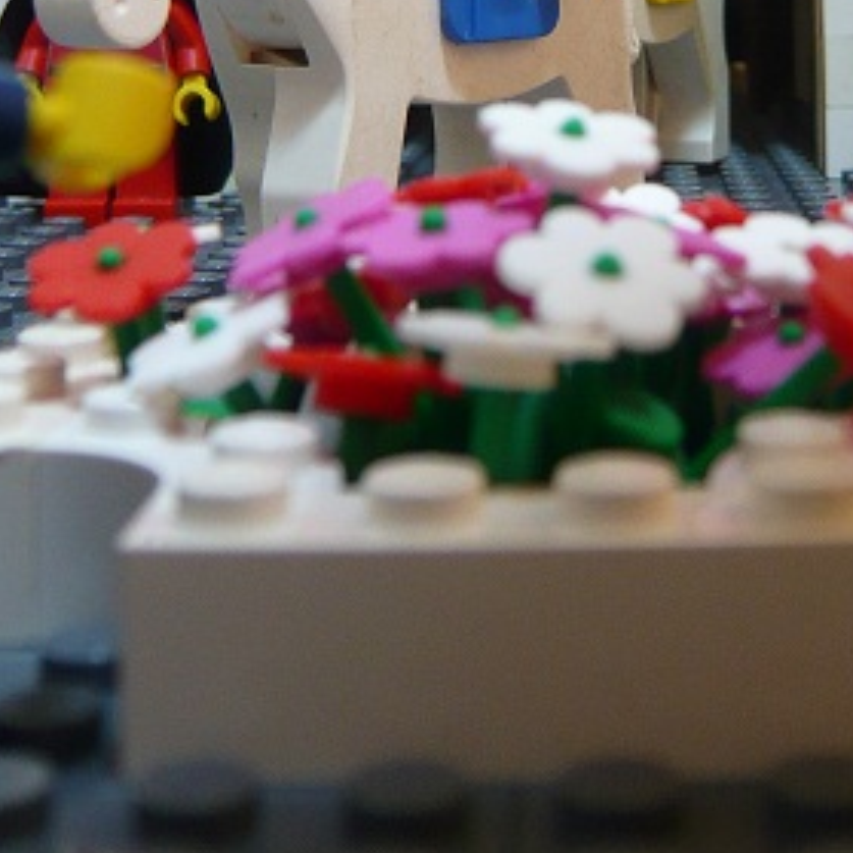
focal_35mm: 71
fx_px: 1979
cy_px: -242
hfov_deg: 24.2
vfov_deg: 22.0
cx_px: 596
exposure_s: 1/30
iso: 125
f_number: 2.8
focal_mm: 4.6
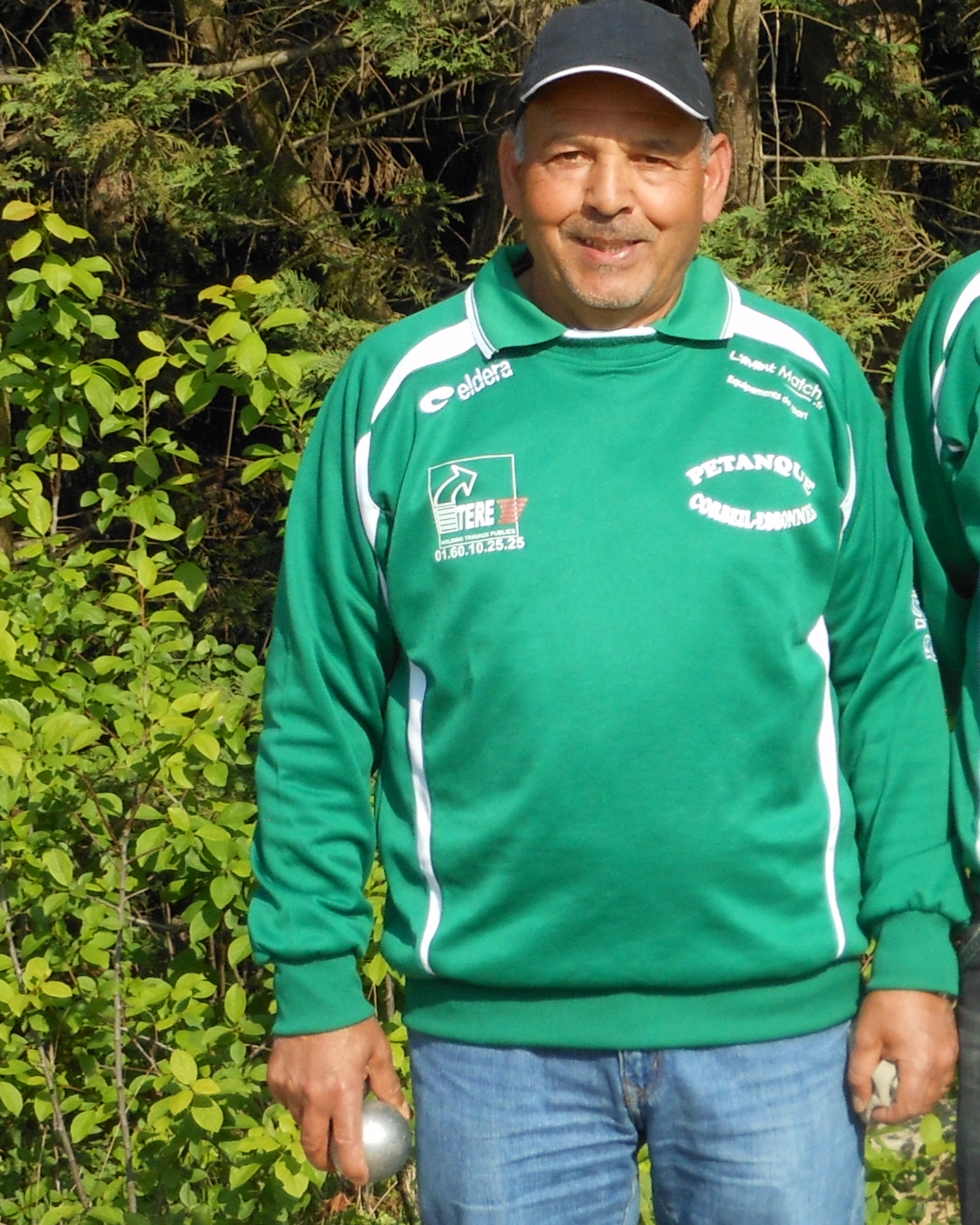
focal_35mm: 135
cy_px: 887
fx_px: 4895
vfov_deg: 14.2
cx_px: 1226
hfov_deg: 11.2
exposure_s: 1/320
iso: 80
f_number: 4.9
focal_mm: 9.6
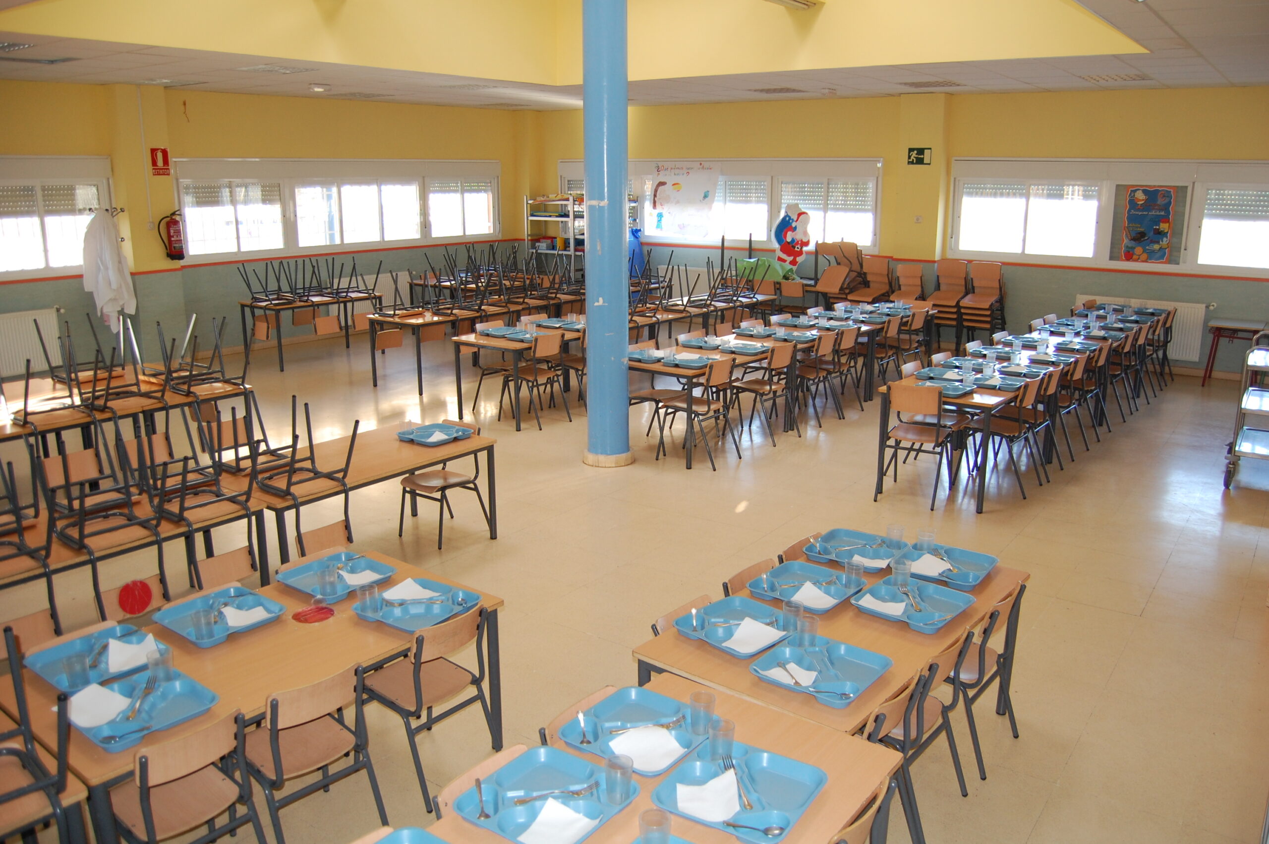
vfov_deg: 47.8
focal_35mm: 27
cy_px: 422
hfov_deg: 67.4
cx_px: 634
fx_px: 951
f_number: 3.5
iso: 400
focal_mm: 18
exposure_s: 1/60
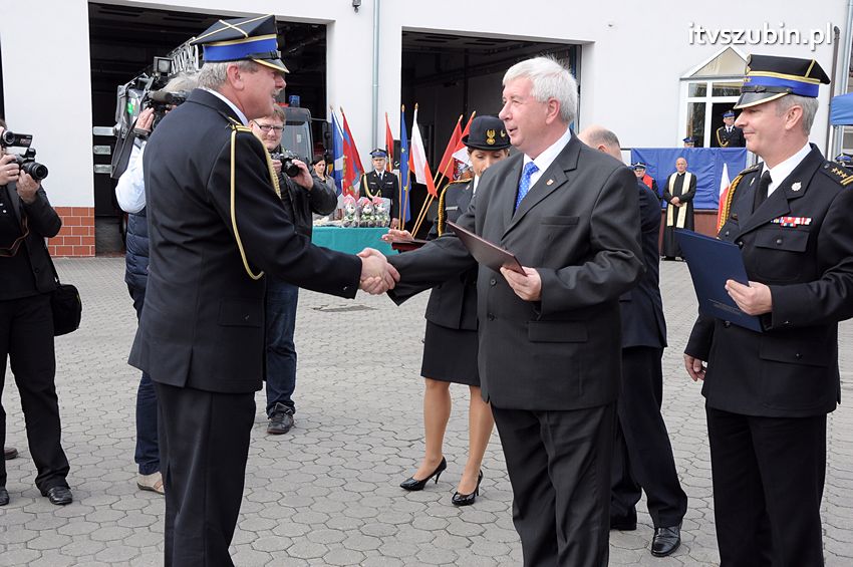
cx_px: 426
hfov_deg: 46.4
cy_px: 284
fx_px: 994
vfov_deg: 31.8
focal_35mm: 42
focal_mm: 28
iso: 500
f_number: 9
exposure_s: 1/320
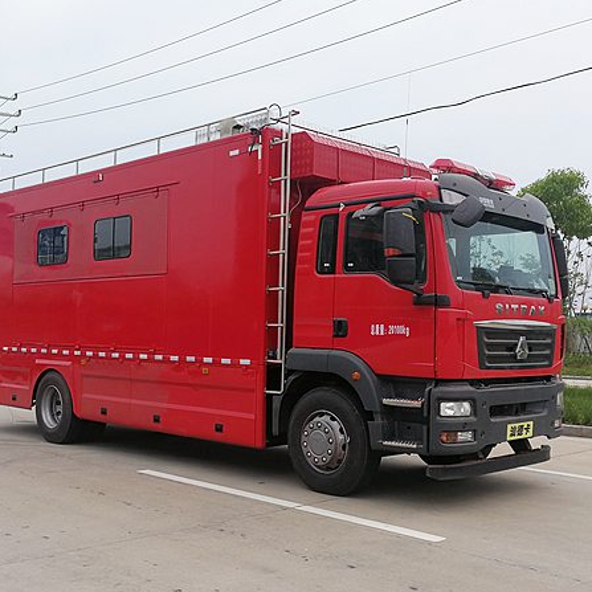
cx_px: 290
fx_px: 619
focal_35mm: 32
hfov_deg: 51.1
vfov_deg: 51.1
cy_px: 295
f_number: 2.2
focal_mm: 3.95
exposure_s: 1/1233
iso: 50
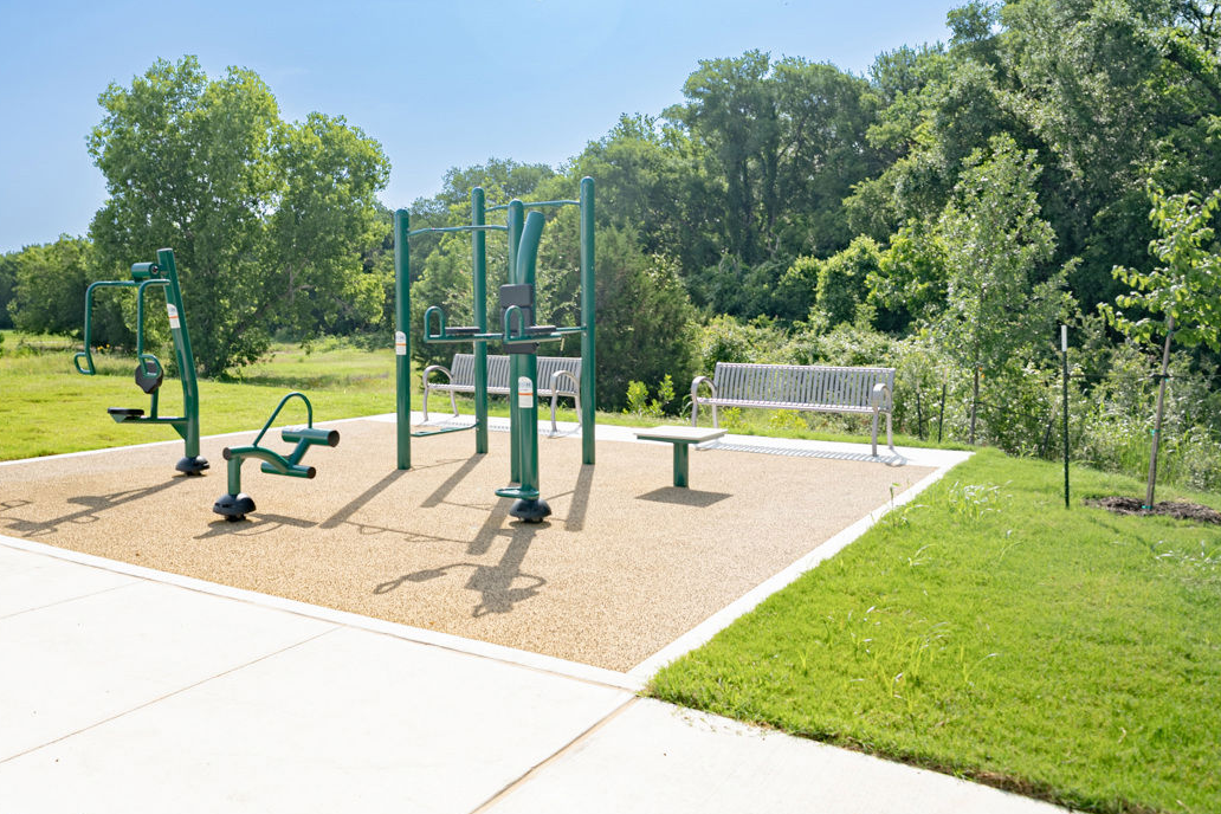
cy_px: 384
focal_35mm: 31
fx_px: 1051
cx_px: 493
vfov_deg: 42.3
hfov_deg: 59.8
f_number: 2.2
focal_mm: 20
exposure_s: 1/250
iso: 100
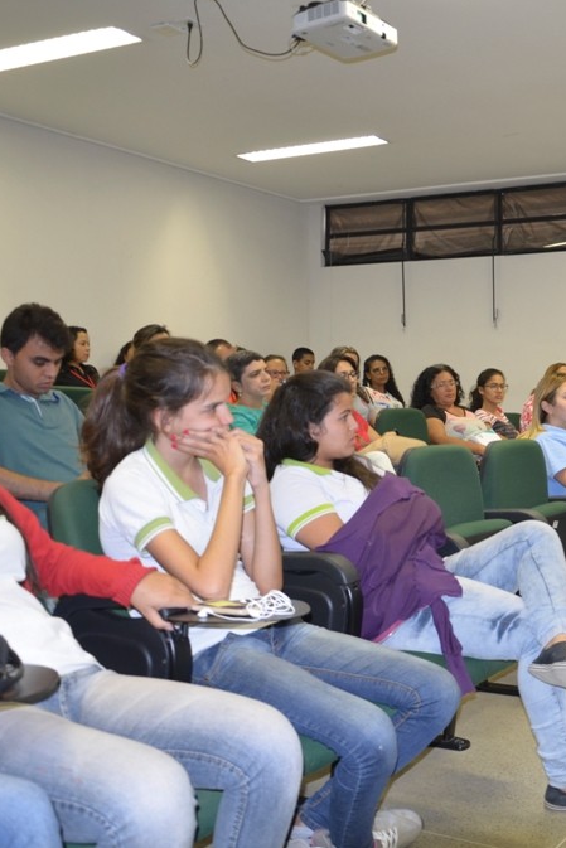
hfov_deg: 31.1
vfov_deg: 47.4
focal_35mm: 41
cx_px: 512
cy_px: 423
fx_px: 966
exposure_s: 1/30
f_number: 3.5
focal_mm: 18
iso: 400
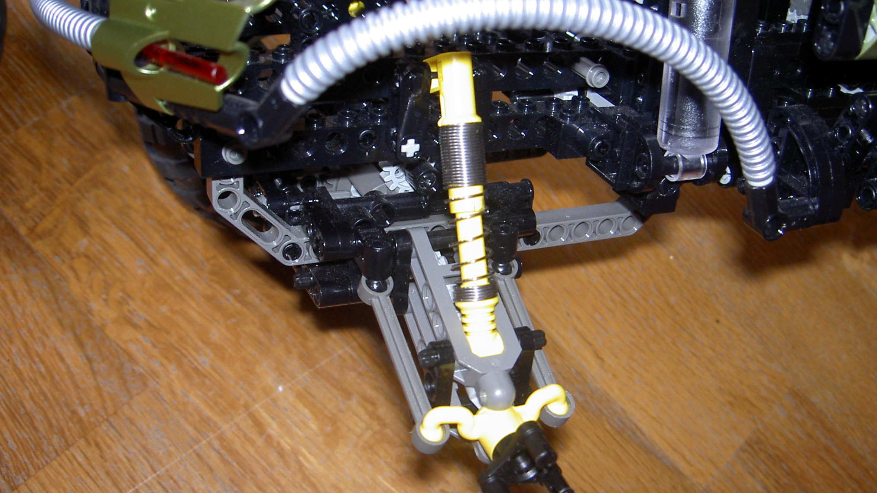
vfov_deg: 27.7
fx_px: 1000
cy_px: 254
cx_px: 440
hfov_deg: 47.4
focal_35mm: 43
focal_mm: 8
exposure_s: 1/59.5
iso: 100
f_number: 2.8
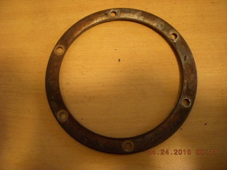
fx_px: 249
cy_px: 85
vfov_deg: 37.7
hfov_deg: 49.0
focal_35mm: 38
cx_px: 114
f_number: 3.3
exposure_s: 1/6
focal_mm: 6.3
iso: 400
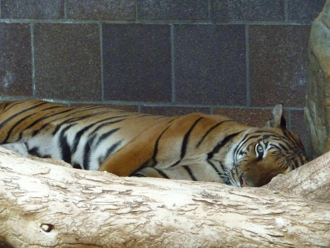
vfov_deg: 8.7
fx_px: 1621
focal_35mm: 170
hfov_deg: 11.6
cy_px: 124
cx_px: 165
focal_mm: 29.1
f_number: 4.8
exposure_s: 1/80
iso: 800
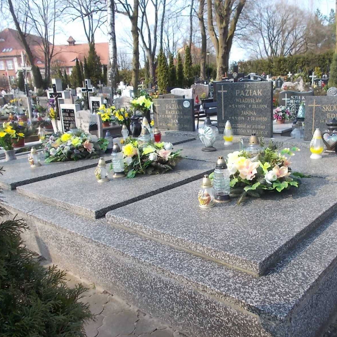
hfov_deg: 52.2
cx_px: 202
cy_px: 170
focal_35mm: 31
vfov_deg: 52.5
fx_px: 341
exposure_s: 1/320
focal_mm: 4.6
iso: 80
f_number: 3.2
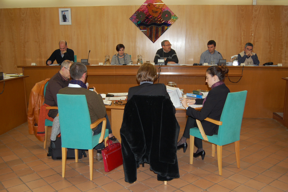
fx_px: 288
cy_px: 96
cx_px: 144
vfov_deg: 36.8
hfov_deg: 53.2
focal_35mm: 36
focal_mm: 24
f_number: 4
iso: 400
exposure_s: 1/60
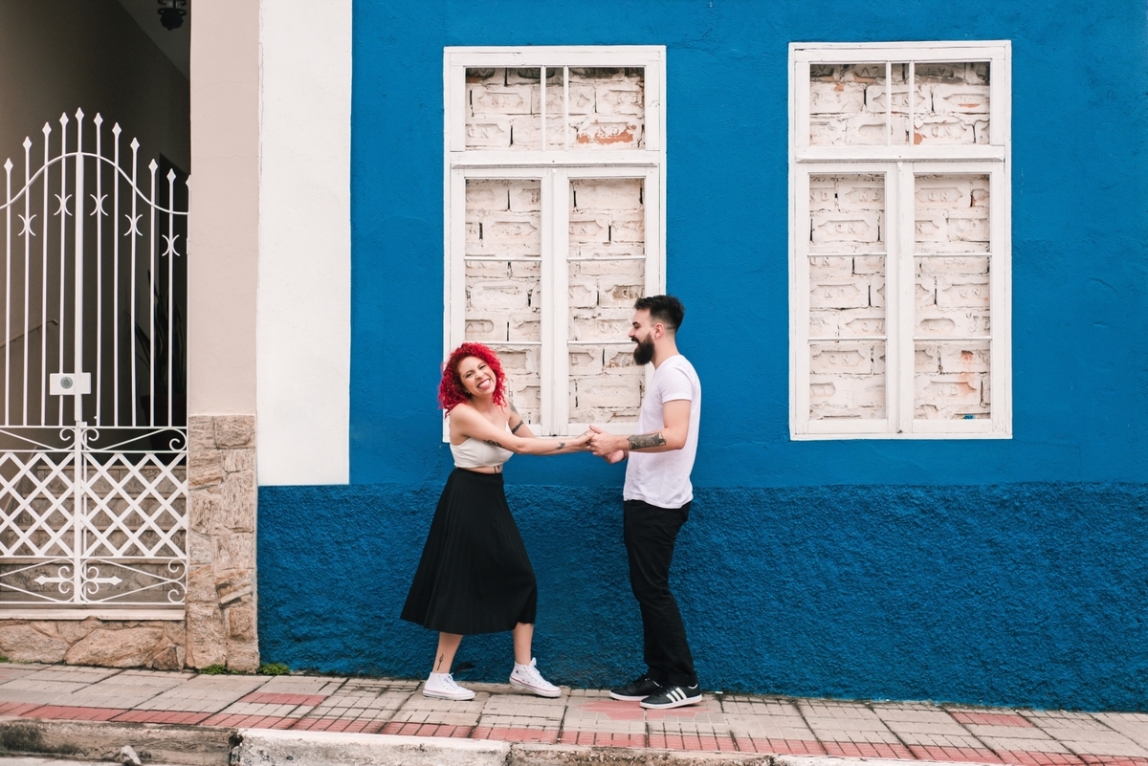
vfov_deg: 27.0
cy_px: 383
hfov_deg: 39.6
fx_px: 1595
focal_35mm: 50
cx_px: 574
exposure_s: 1/250
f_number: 3.2
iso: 400
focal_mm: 50
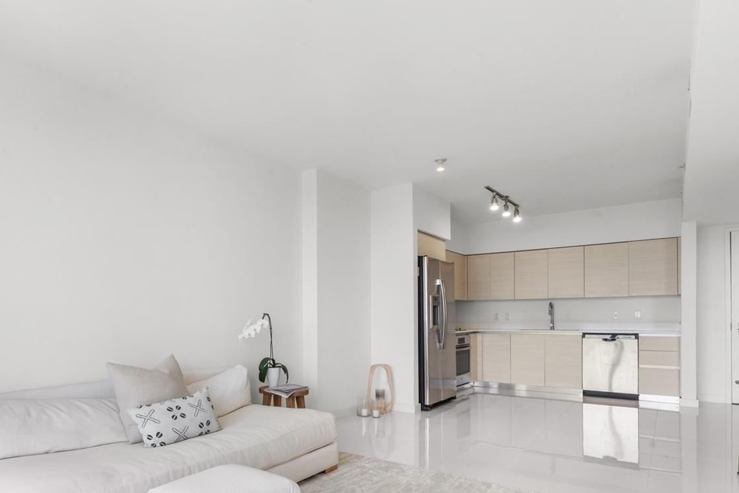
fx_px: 487
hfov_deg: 73.4
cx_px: 286
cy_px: 316
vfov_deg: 52.9
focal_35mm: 24
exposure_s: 1/3
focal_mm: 16.5
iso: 250
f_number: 14
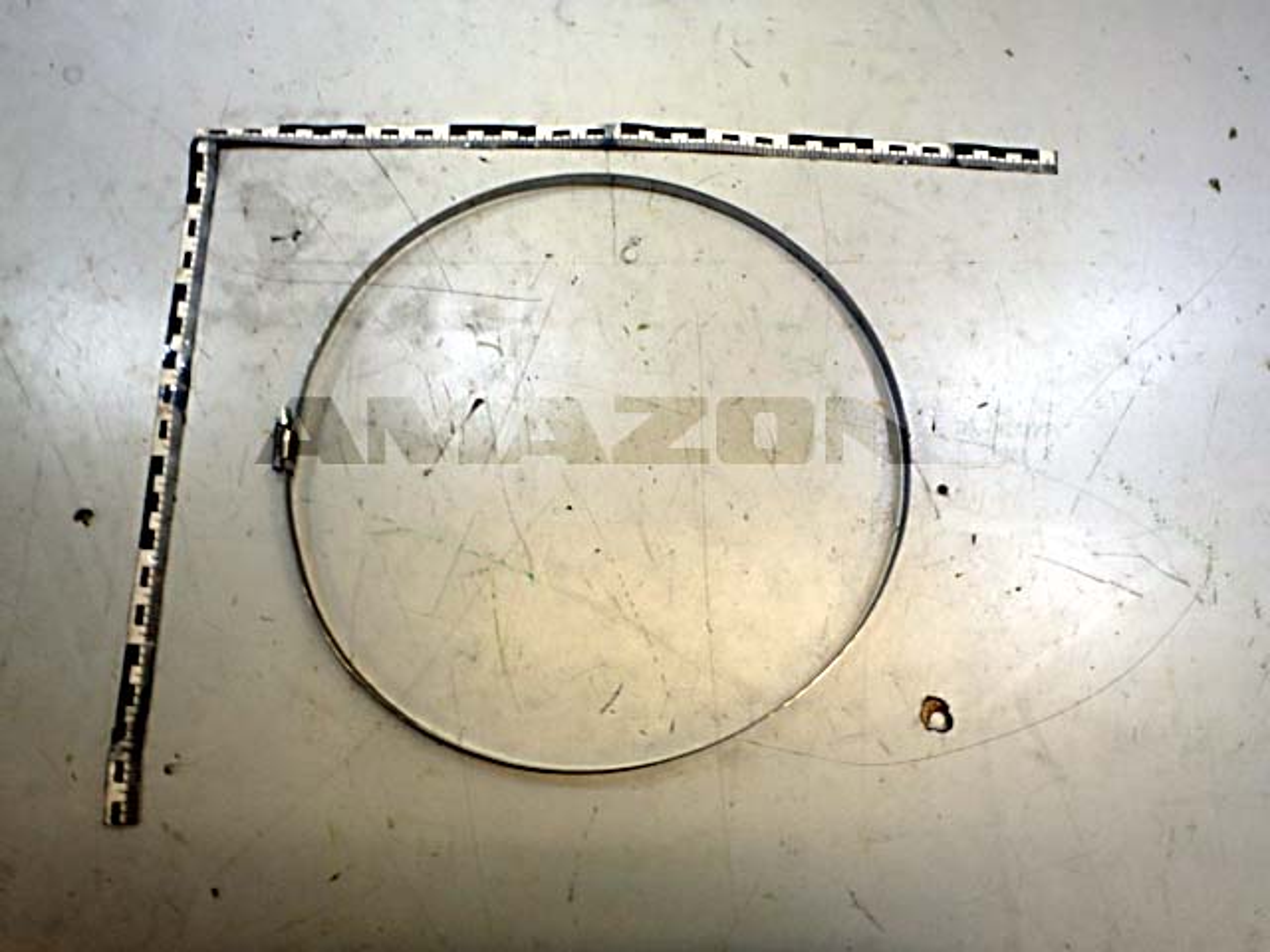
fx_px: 1027
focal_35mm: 28
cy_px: 476
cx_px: 635
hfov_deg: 63.4
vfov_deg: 49.7
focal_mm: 5
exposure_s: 1/30
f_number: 3.9
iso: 200
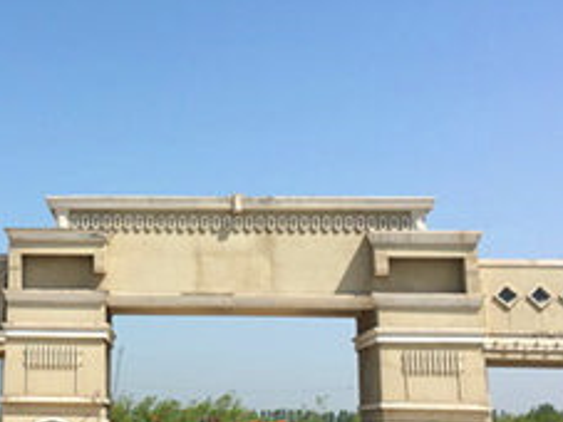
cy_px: 180
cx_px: 102
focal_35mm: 64
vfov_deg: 22.9
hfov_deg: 29.5
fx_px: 1040
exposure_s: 1/2137
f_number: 2.2
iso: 25
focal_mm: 4.15
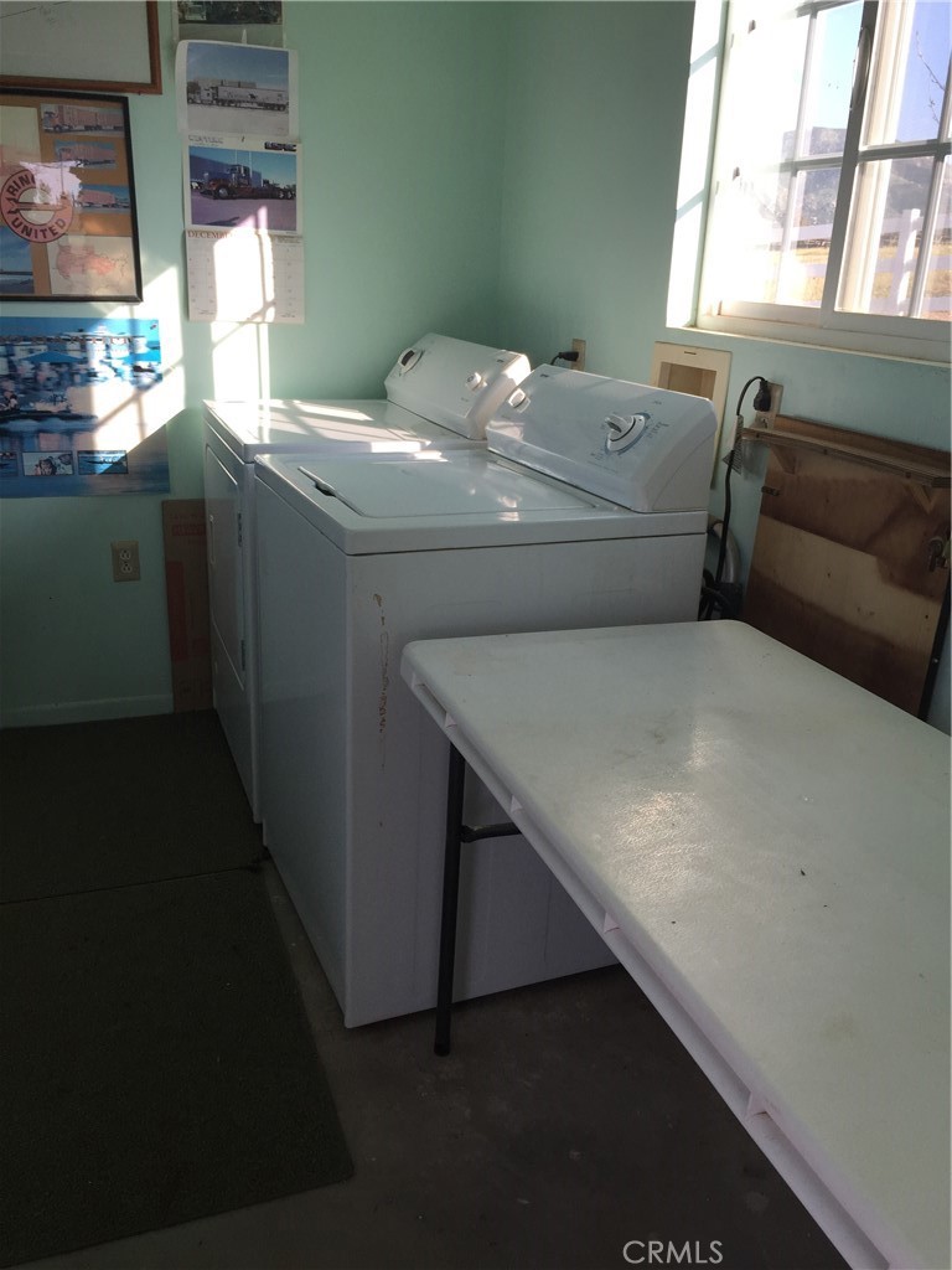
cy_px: 635
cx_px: 476
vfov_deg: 61.7
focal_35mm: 29
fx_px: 1063
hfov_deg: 48.2
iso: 32
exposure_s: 1/273
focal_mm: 4.15
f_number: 2.2
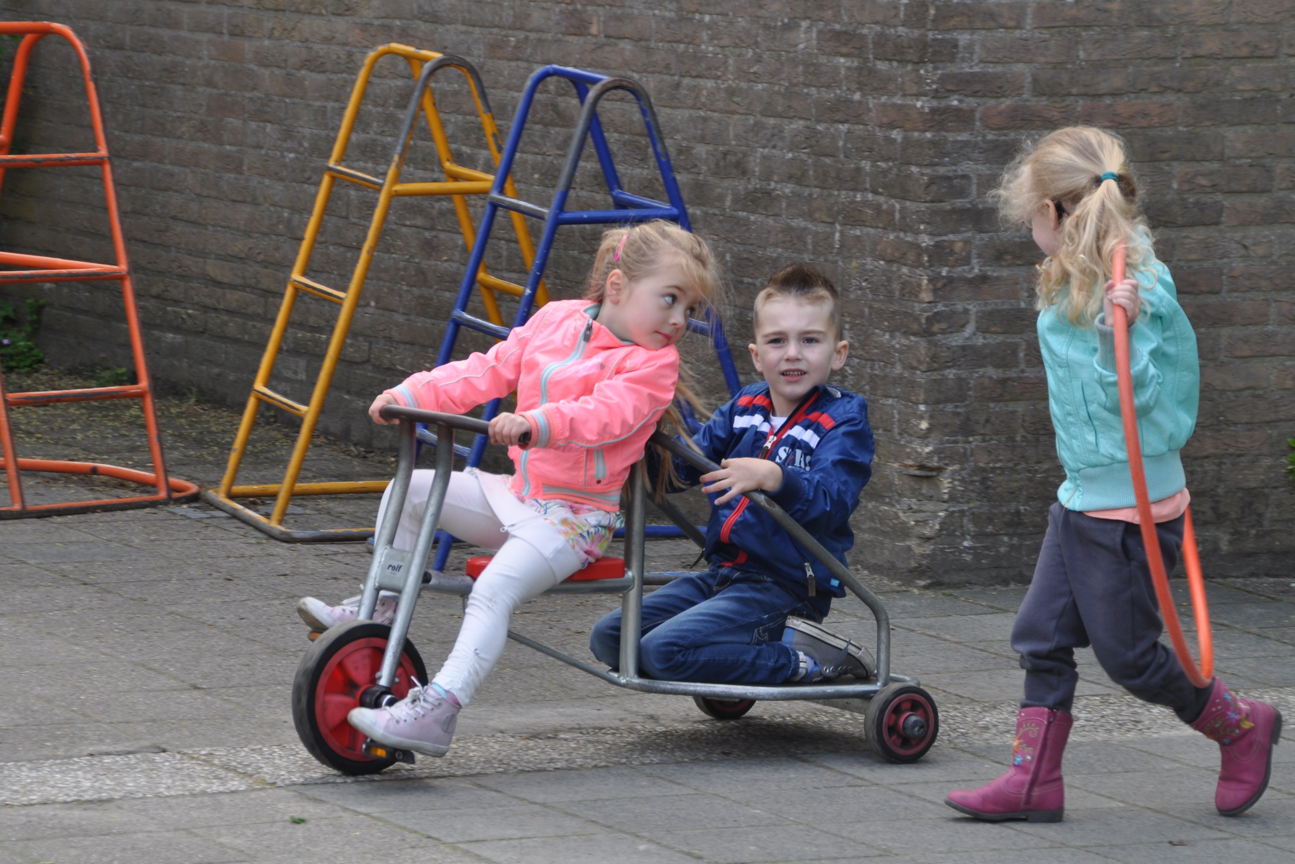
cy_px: 432
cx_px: 648
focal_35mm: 138
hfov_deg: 14.9
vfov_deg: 9.9
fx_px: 4964
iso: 200
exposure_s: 1/160
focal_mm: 92
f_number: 6.3
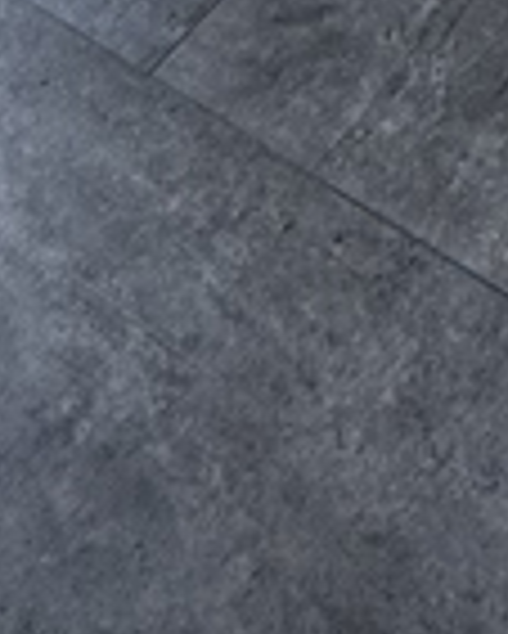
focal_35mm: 99
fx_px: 1859
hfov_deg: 14.9
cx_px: 661
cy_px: -1331
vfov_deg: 11.0
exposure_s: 1/99
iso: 64
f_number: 2.2
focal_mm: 2.22
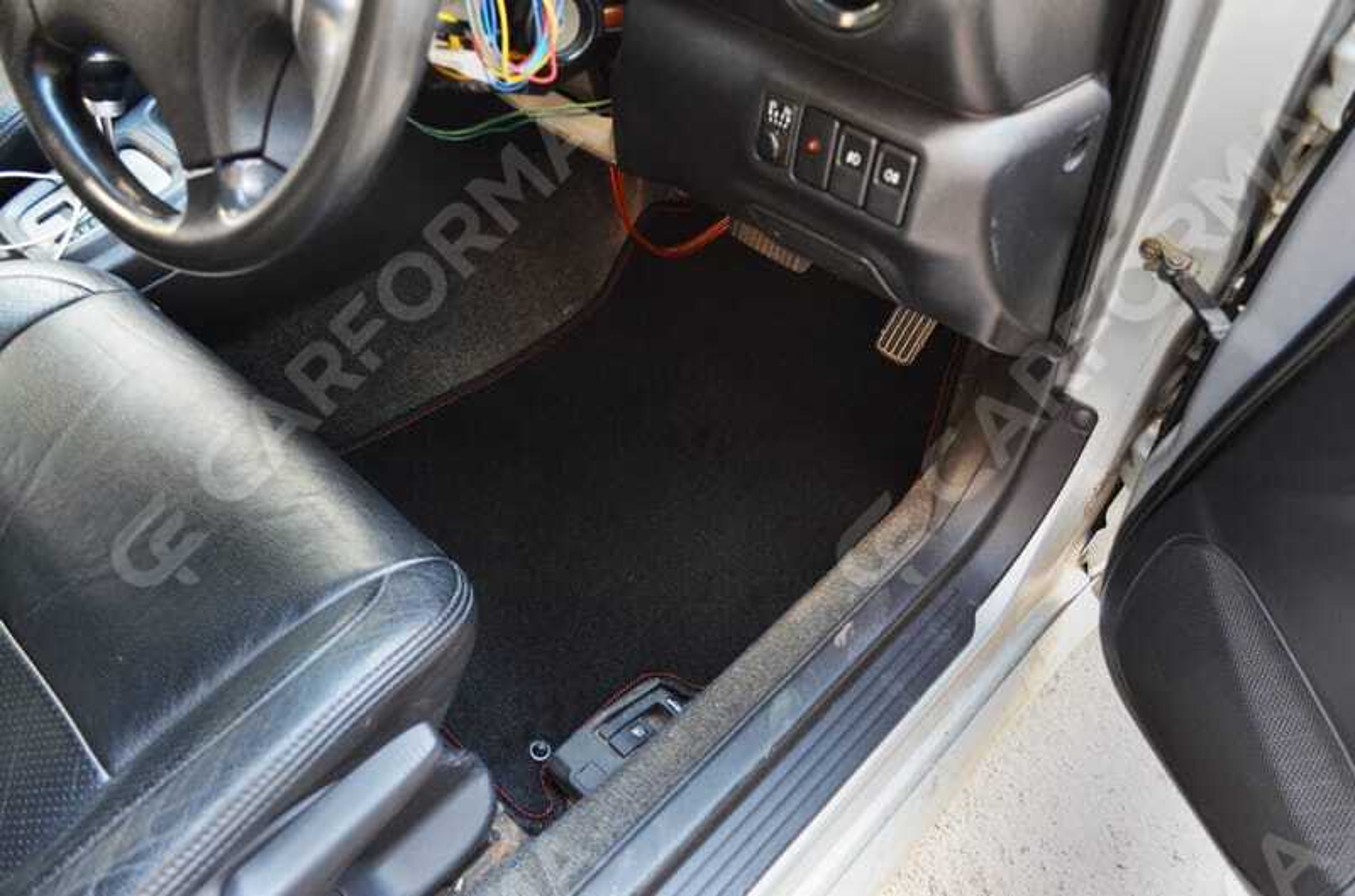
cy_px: 448
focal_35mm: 27
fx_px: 1014
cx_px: 678
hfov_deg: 67.5
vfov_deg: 47.7
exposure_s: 1/40
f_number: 3.5
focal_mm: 18
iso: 800
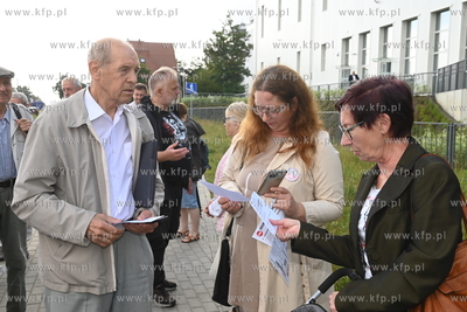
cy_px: 156
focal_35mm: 38
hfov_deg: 50.7
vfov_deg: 35.1
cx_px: 234
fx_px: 493
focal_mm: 38
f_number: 10
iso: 400
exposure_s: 1/200
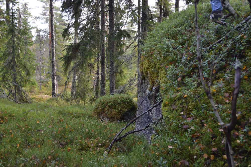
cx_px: 126
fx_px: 335
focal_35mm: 48
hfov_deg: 41.1
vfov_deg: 28.1
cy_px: 84
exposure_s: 1/100
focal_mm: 32
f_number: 5
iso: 400
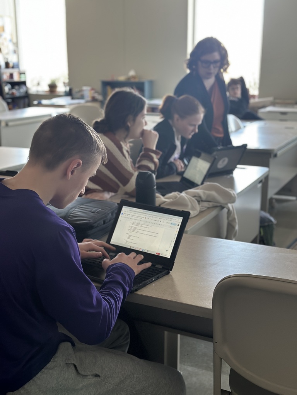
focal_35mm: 48
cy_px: 198
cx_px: 148
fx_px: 549
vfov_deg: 39.7
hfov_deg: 30.3
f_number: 1.78
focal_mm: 6.86
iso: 320
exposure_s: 1/59
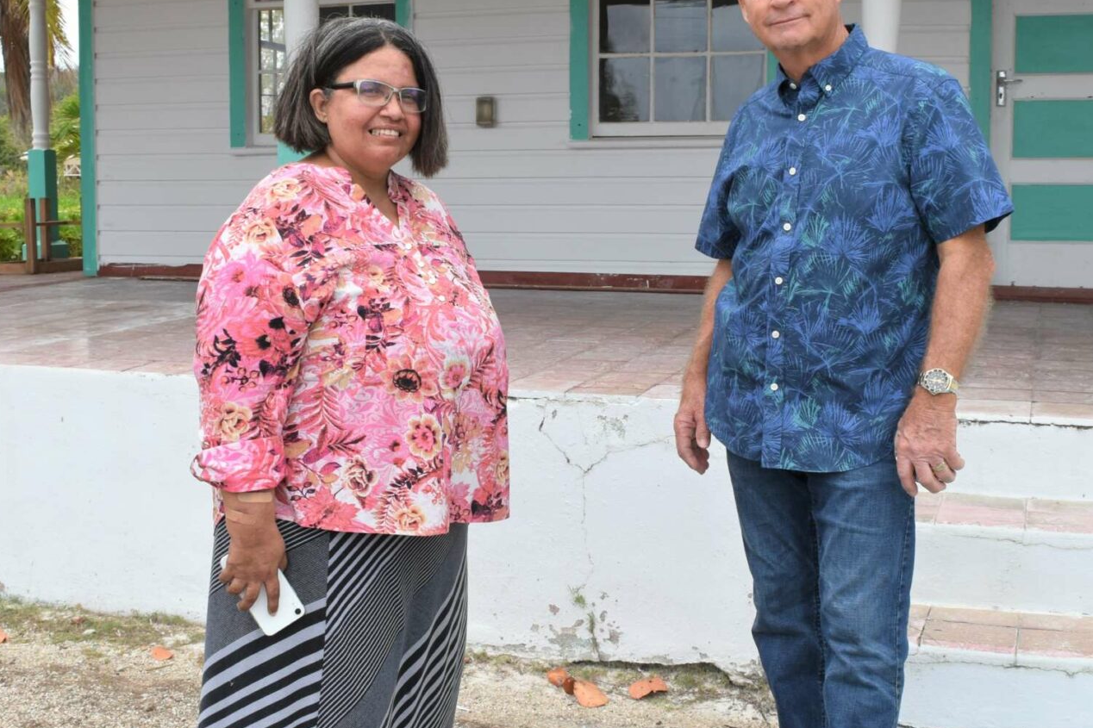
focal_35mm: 46
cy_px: 368
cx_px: 594
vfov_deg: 29.2
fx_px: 1396
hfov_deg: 42.7
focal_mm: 18
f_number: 7.1
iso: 200
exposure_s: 1/250
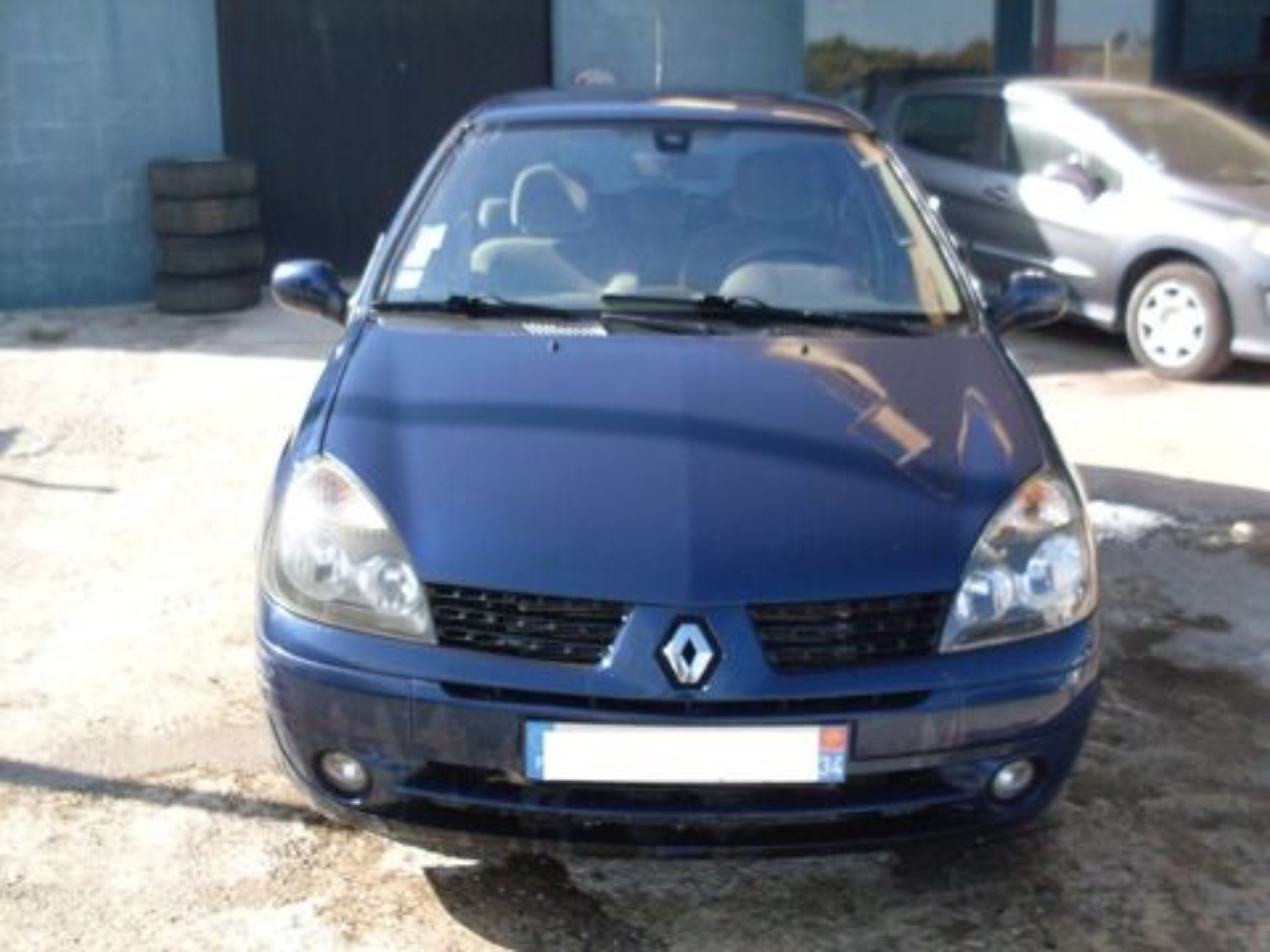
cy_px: 476
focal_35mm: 38
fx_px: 1394
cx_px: 635
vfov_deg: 37.7
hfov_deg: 49.0
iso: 80
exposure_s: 1/350
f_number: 2.8
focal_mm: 6.3
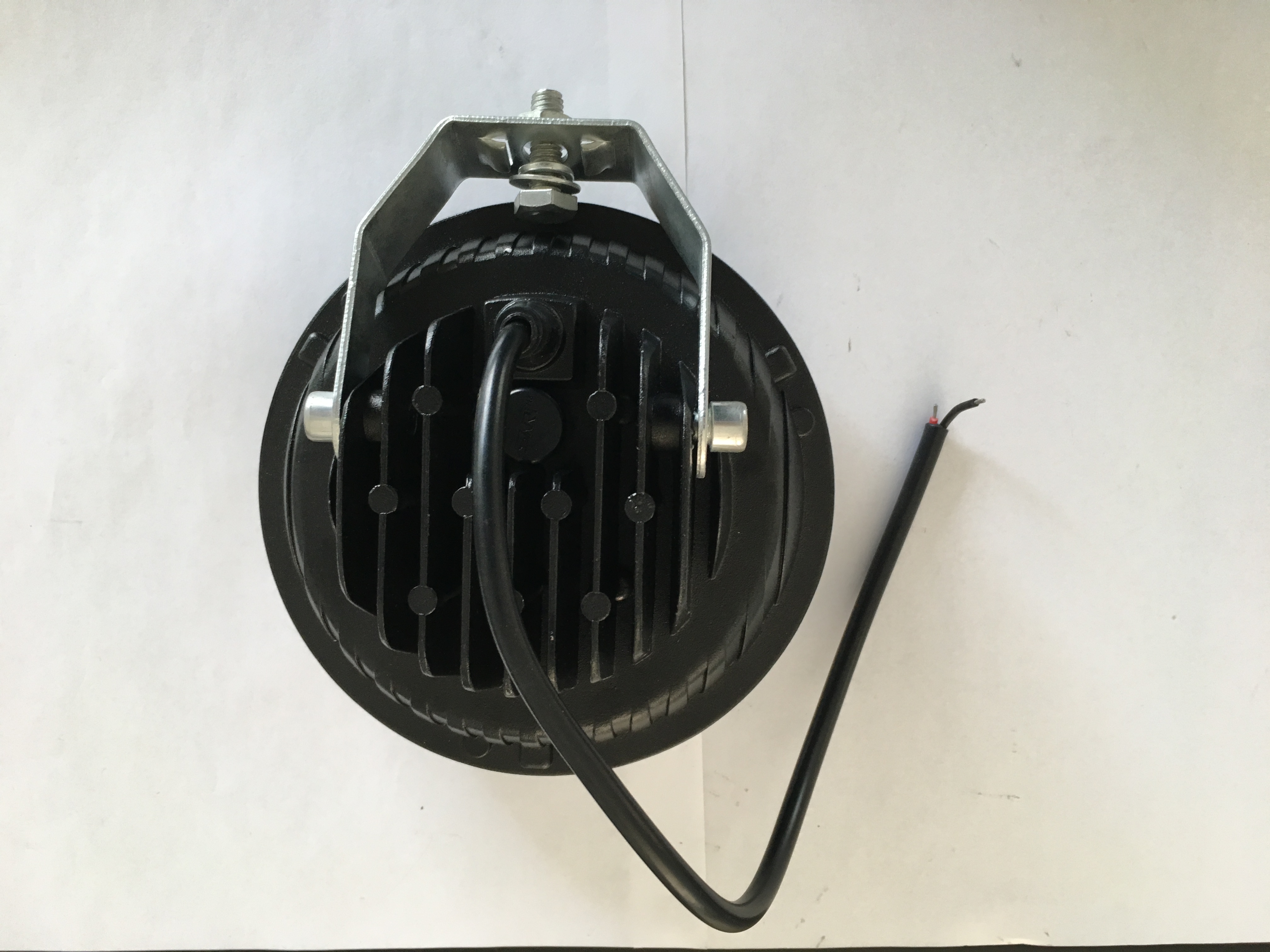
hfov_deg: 61.7
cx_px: 635
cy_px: 476
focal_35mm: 29
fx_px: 1064
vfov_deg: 48.2
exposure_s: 1/33
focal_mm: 4.15
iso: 100
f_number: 2.2
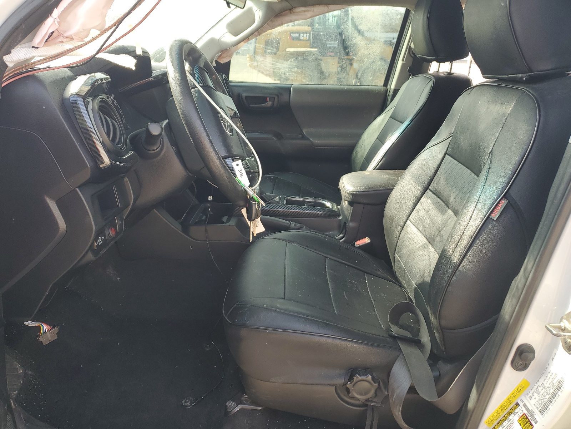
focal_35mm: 26
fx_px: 429
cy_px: 214
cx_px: 286
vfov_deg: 53.1
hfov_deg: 67.3
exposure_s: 1/286
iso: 50
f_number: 1.5
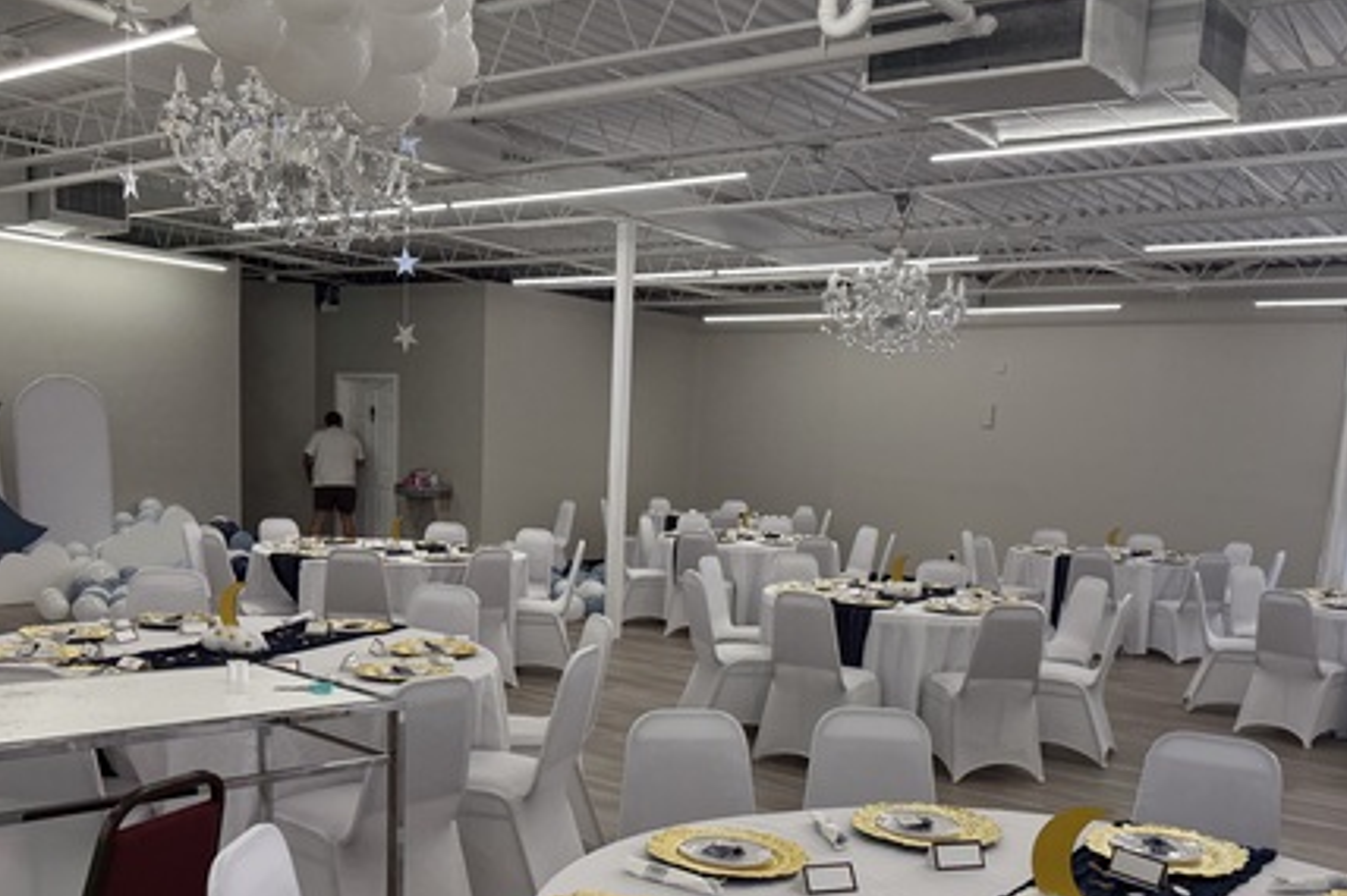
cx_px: 689
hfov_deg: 54.4
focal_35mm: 35
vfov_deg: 37.3
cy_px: 622
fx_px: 1309
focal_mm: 6.76
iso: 100
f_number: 1.78
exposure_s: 1/242
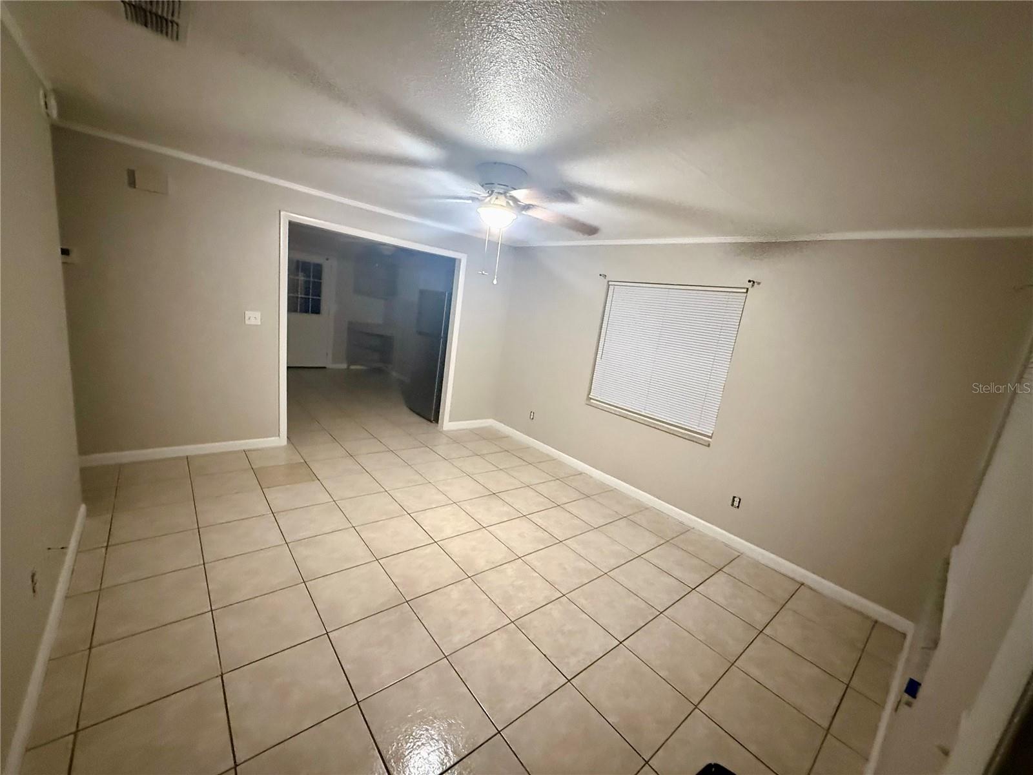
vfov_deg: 85.7
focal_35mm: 14
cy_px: 388
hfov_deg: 102.1
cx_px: 516
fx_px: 418
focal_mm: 2.22
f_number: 2.2
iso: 1000
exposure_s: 1/40
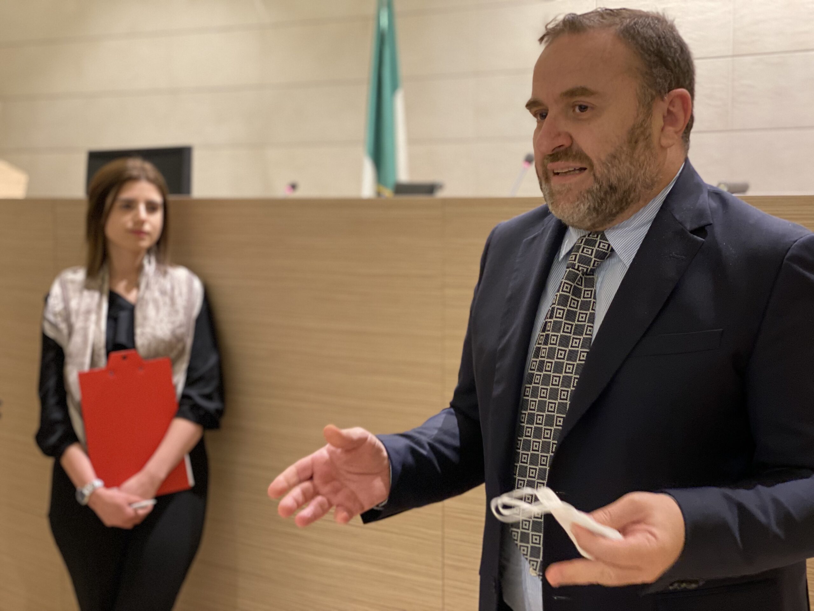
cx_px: 407
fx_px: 1223
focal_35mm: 52
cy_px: 306
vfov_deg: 28.0
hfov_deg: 36.8
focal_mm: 6
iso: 250
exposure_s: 1/33
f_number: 2
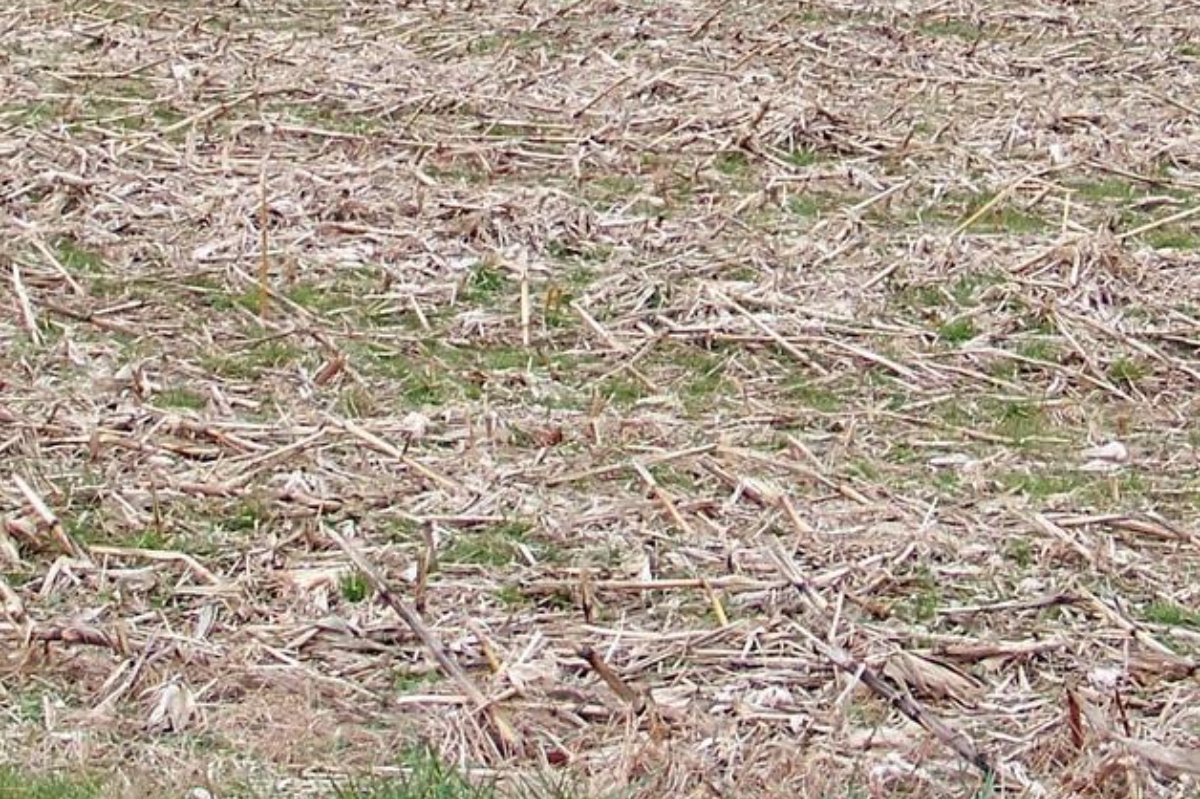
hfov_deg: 18.3
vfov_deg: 12.1
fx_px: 3731
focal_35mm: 112
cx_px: 673
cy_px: 21
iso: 64
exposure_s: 1/200
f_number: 2.8
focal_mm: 5.85
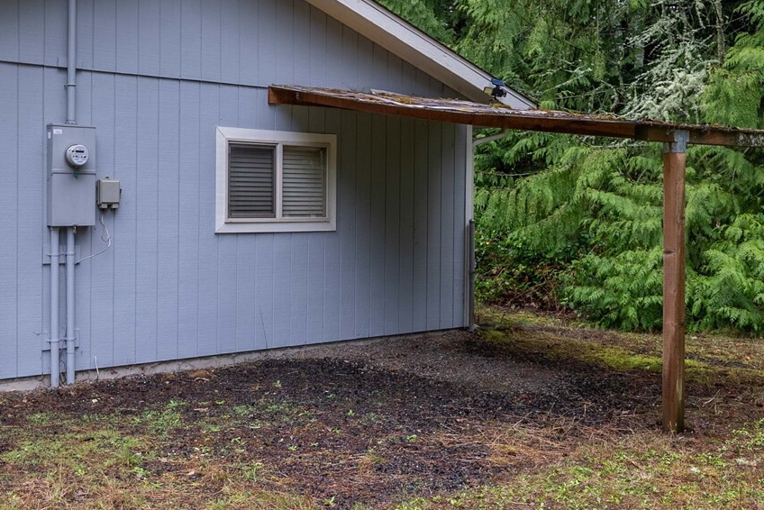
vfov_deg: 35.0
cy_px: 227
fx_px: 807
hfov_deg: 49.8
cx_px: 256
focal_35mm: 38
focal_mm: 19
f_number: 7.1
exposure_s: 1/30
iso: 400
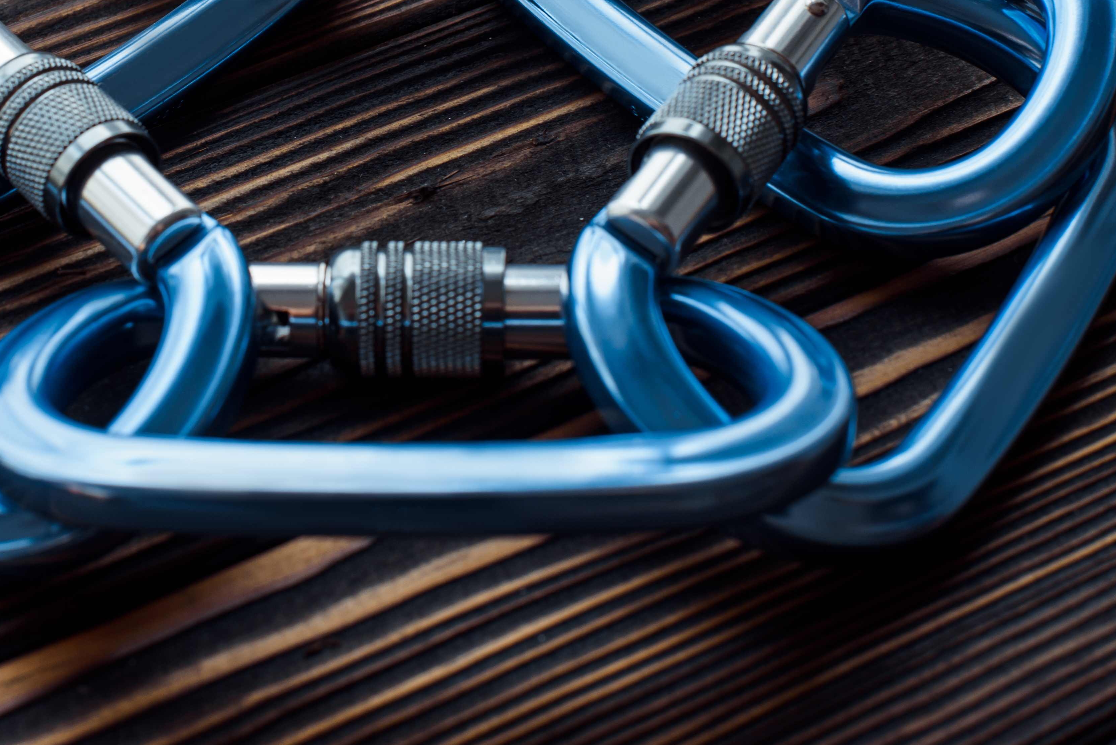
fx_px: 2791
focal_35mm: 90
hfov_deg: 22.5
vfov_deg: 15.0
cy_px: 76
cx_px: 356
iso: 250
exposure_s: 1/80
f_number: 8
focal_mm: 50
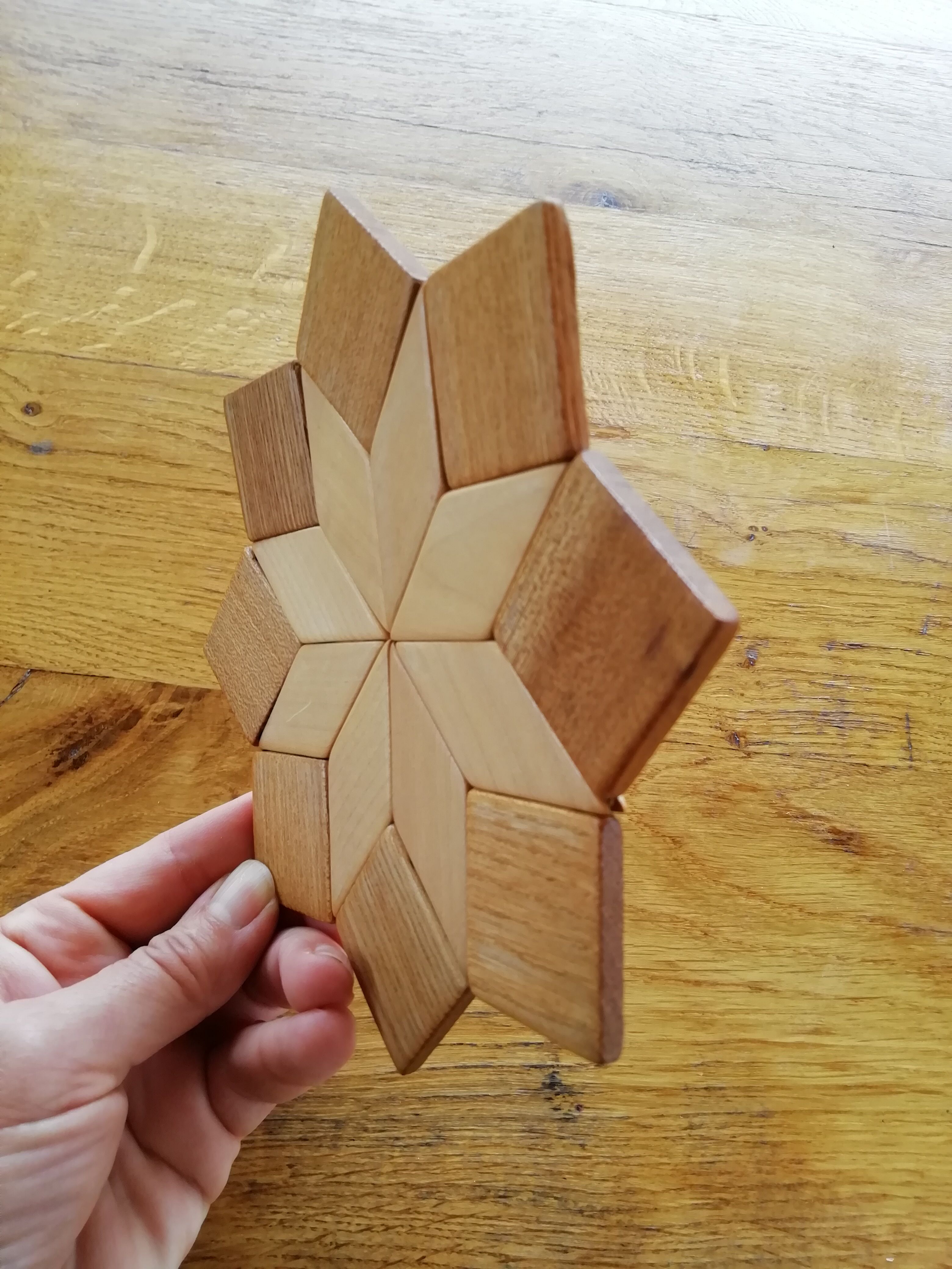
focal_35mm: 26
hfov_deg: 53.1
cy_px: 634
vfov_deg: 67.3
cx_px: 476
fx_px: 953
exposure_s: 1/33.3
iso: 80
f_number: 2.2
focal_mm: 3.21
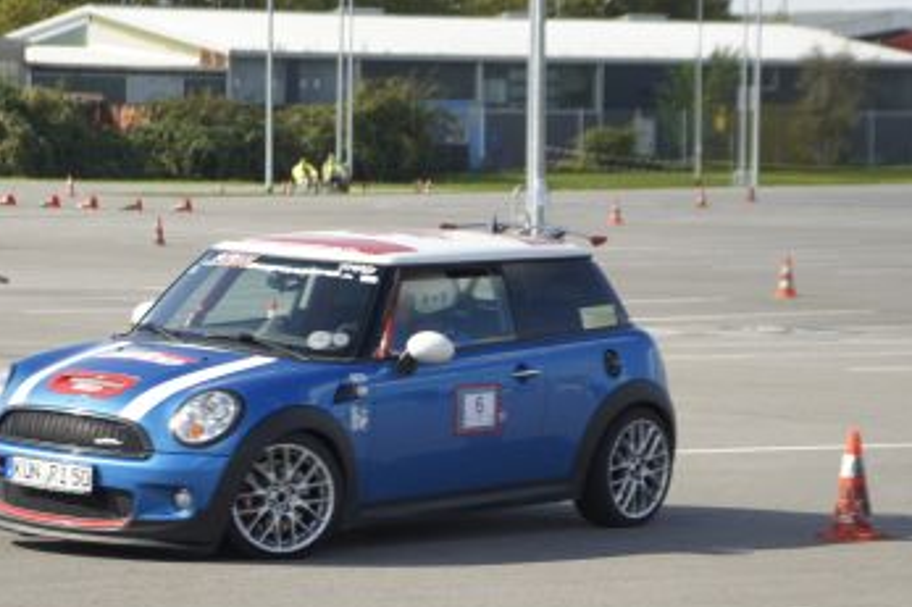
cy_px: 394
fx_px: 4203
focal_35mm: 166
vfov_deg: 8.3
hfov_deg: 12.4
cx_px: 376
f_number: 6.3
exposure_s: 1/500
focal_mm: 80
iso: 200
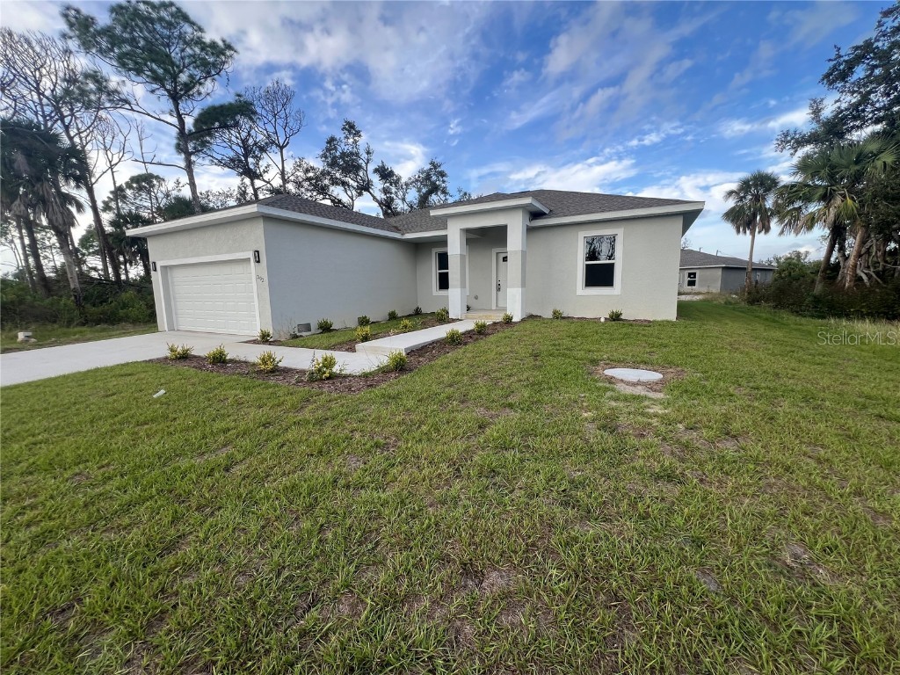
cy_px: 338
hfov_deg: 106.2
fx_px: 338
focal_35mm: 13
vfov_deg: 89.9
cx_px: 450
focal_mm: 1.57
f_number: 1.8
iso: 32
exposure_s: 1/392
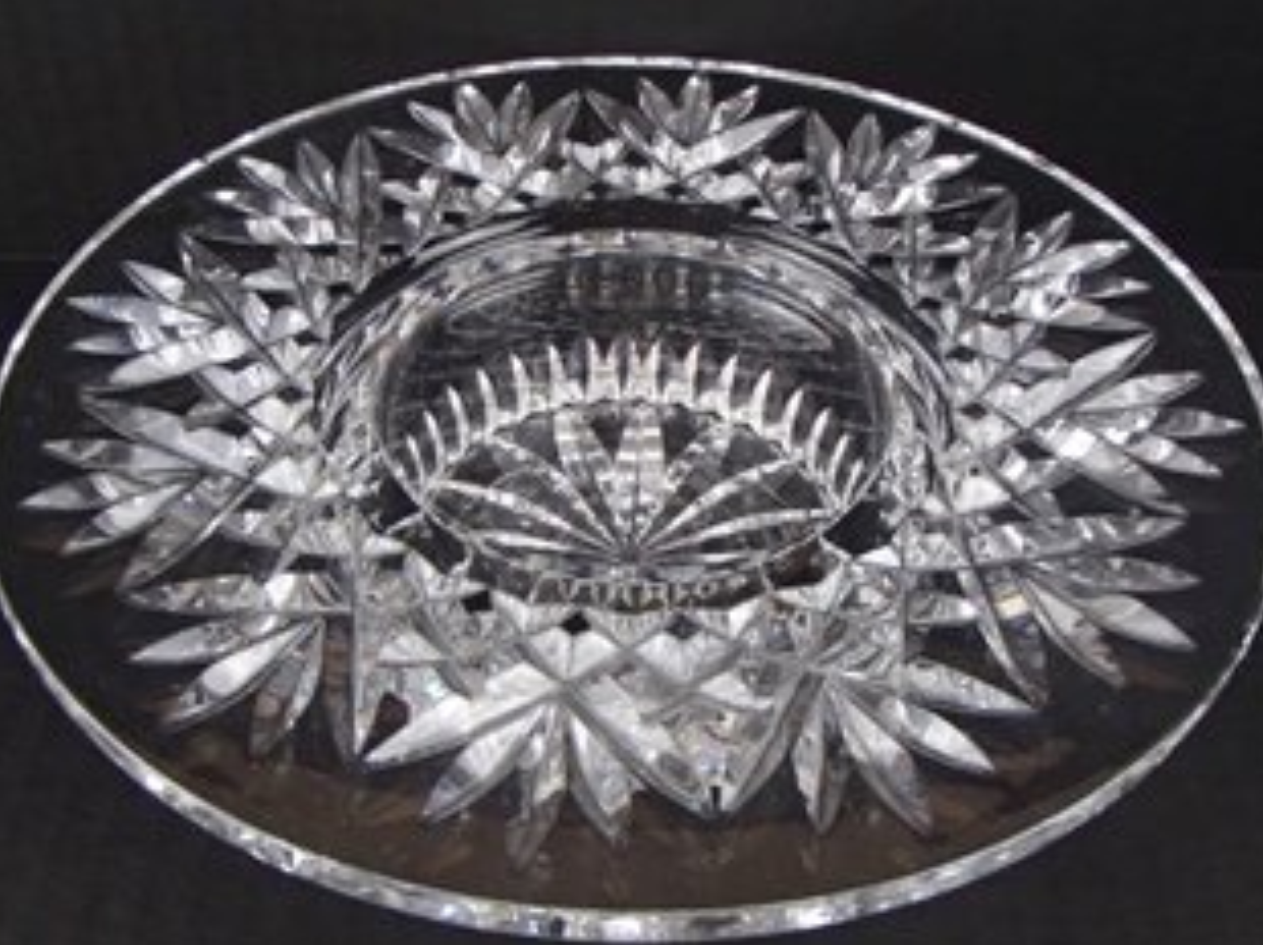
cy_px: 515
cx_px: 617
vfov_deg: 35.1
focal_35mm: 41
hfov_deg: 45.8
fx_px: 1495
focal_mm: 6.64
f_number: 4.7
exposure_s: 1/100
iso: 800
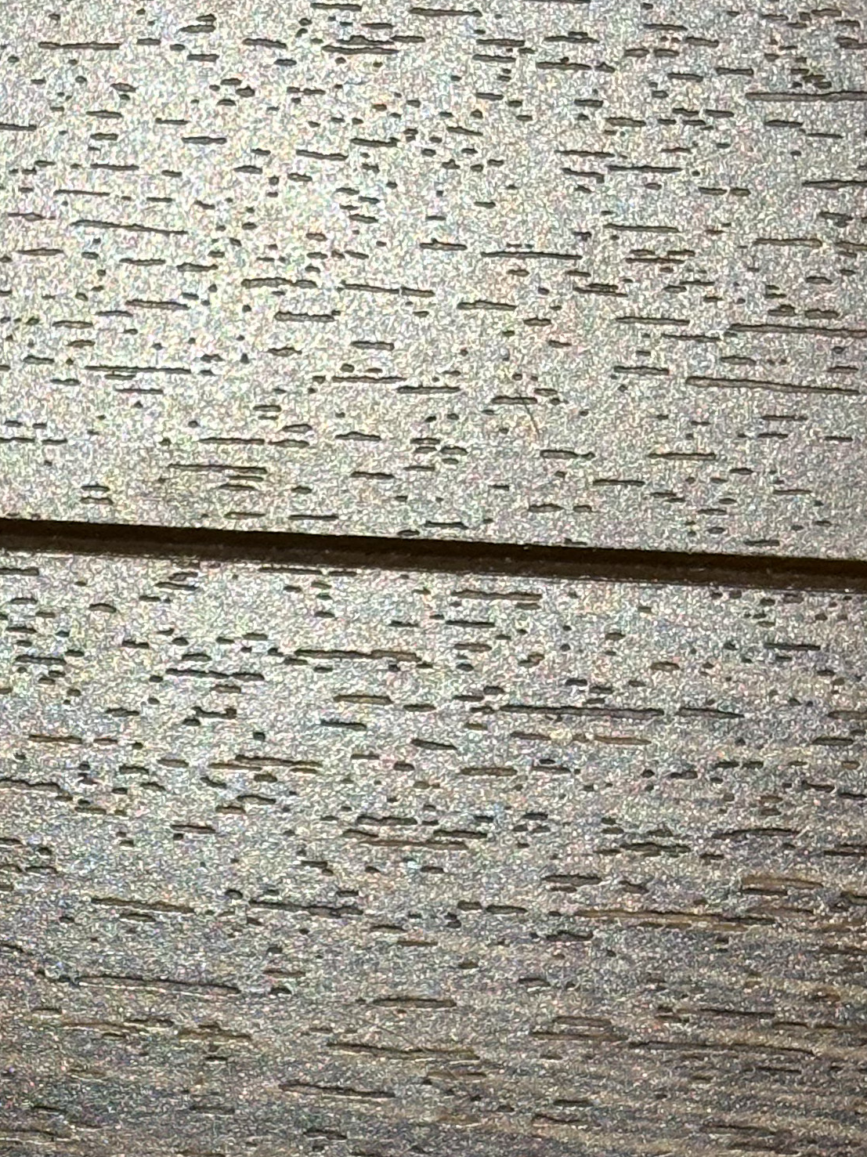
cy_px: 897
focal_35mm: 142
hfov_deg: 10.2
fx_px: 4744
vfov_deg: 13.8
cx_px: -298
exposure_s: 1/50
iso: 100
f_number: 1.6
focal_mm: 5.96
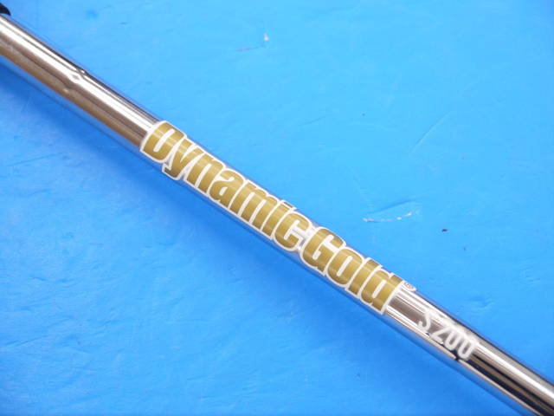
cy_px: 208
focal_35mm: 84
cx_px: 277
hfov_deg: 23.3
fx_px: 1344
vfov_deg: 17.6
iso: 640
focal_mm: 42
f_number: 5.6
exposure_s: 1/80
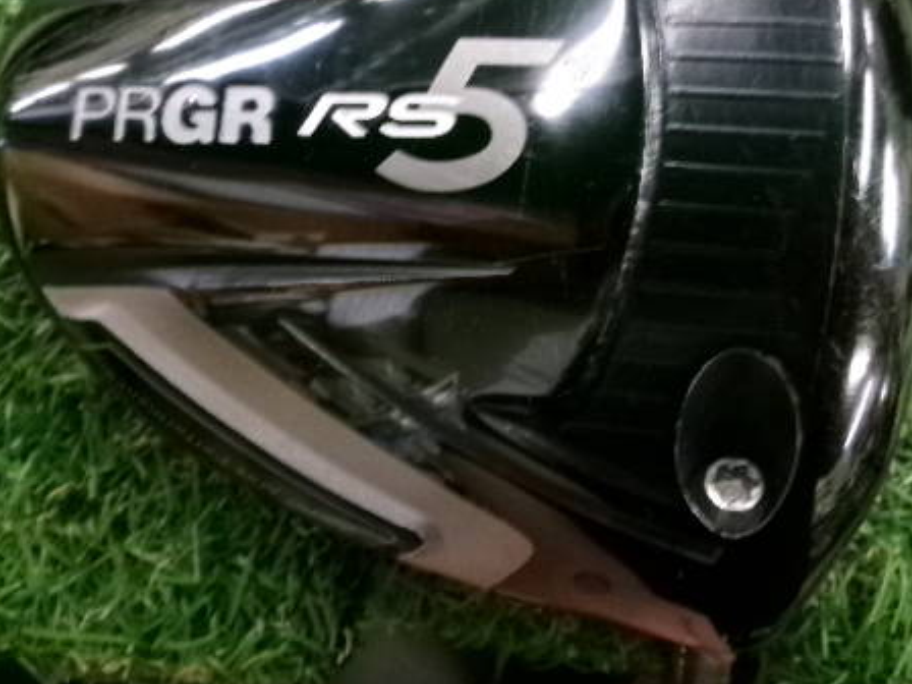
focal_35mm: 40
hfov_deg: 46.7
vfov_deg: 35.4
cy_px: 202
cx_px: 509
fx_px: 1054
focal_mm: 5.1
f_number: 3.9
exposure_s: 1/34
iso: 800
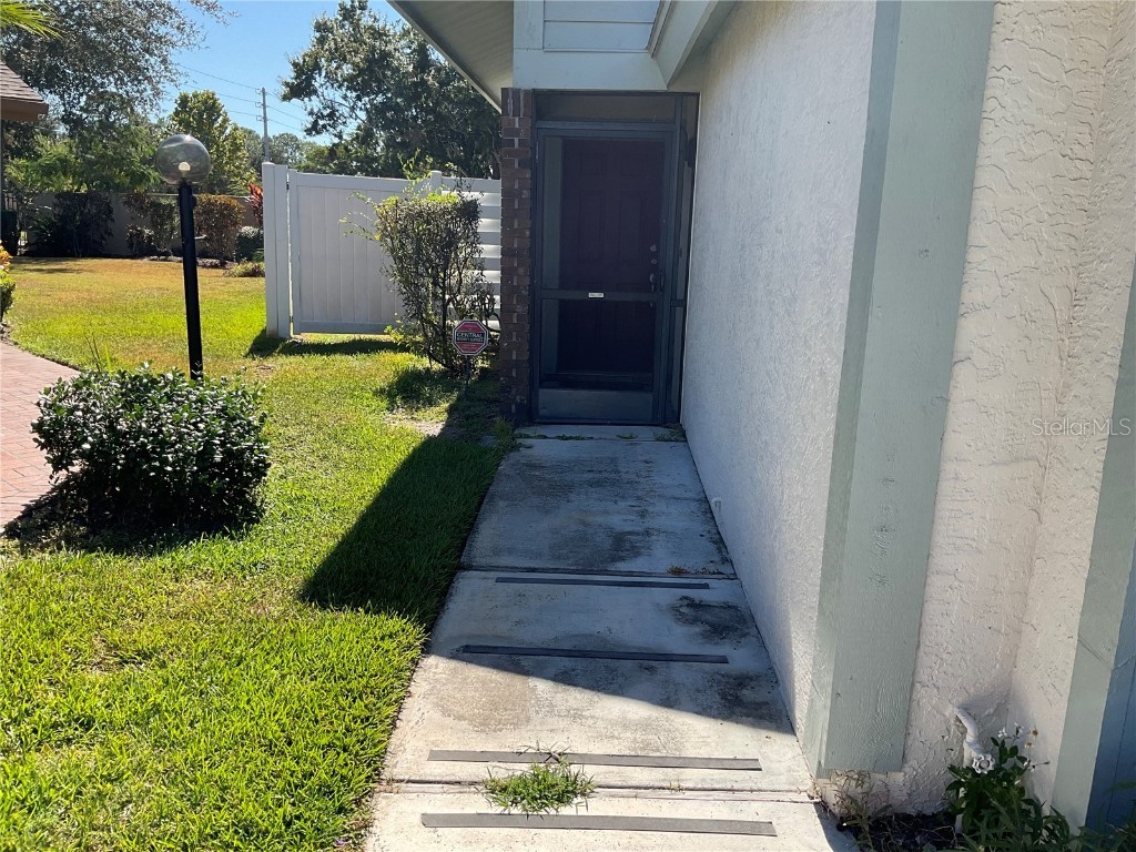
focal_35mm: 29
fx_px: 952
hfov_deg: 61.7
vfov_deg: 48.2
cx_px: 568
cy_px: 426
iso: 16
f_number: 1.8
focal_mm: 3
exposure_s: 1/883
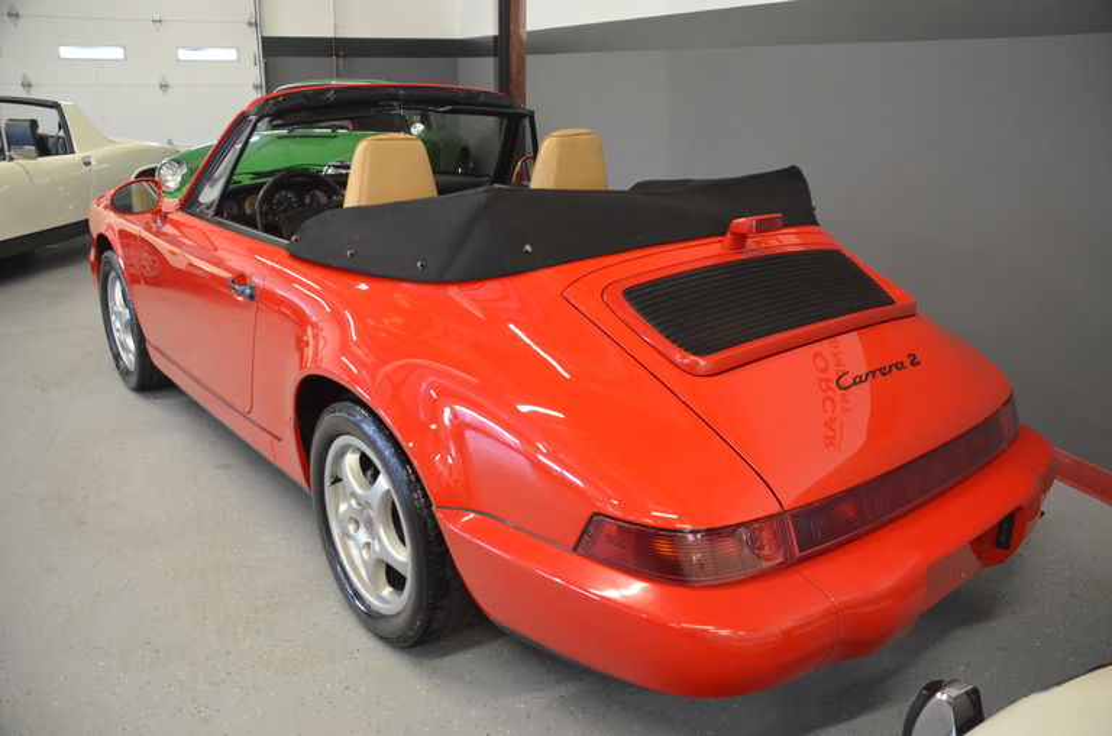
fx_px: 924
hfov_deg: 62.1
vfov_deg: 43.4
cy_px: 368
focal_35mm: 30
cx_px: 556
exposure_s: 1/30
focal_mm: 20
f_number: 3.5
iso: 3200
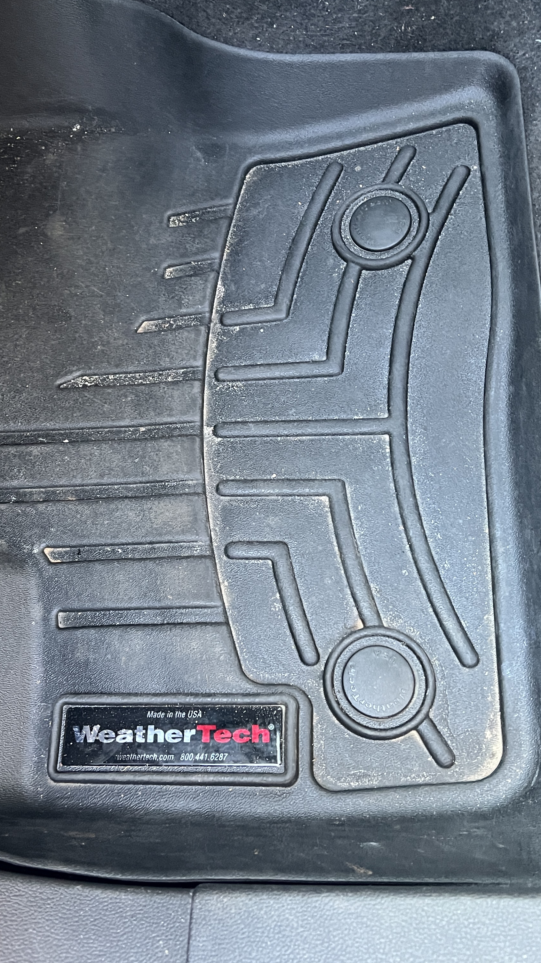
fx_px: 969
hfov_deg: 31.1
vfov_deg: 52.8
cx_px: 222
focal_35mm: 38
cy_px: 480
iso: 640
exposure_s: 1/40
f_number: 1.5
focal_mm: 5.7
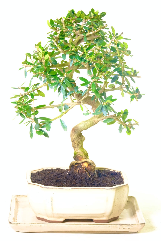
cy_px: 120
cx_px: 80
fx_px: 865
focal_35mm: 129
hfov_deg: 10.6
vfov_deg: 15.9
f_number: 13
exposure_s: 1/13
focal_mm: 86
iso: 1600
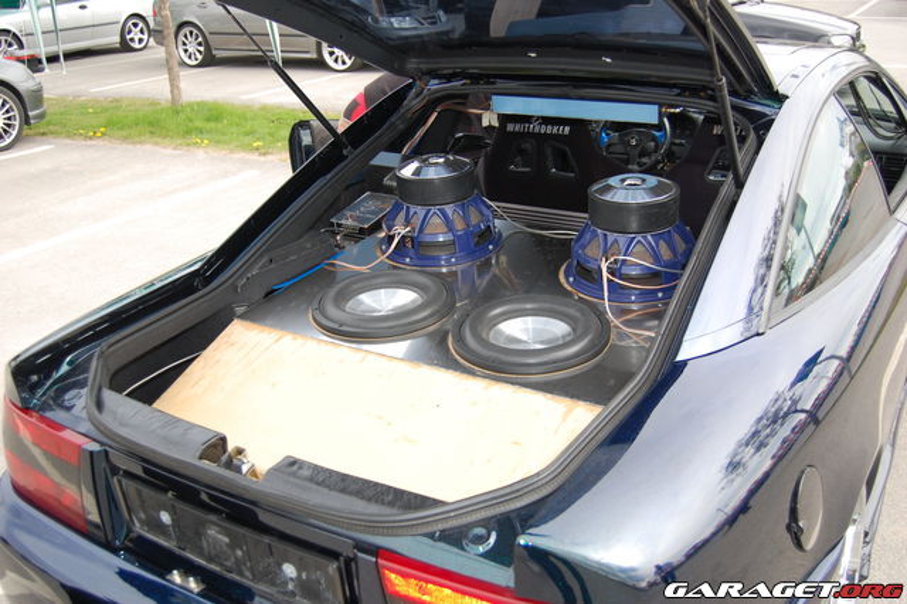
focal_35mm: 34
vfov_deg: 38.3
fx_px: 869
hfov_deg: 55.1
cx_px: 454
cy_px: 302
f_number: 4
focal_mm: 23
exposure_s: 1/500
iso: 400
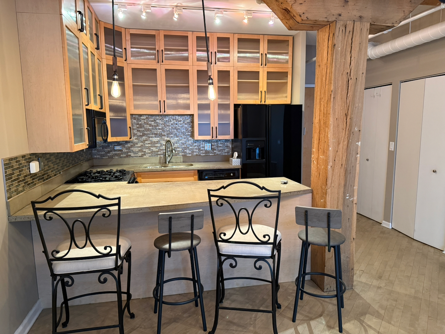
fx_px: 309
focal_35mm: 24
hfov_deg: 71.6
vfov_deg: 56.8
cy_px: 167
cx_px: 222
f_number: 1.78
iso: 320
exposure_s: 1/60
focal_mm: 6.76
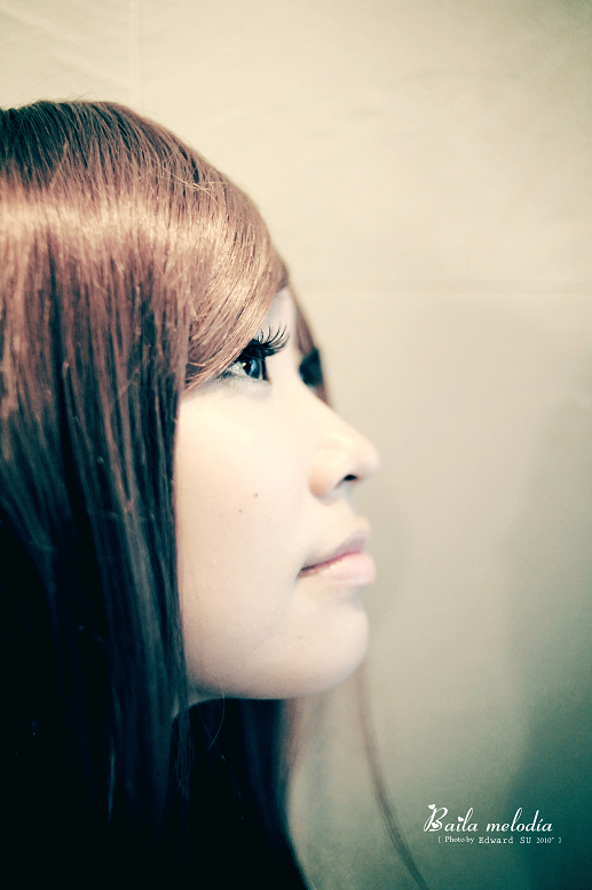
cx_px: 289
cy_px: 450
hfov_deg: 36.8
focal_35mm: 36
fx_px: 890
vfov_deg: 53.2
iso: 3200
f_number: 2
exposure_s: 1/30
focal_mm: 35
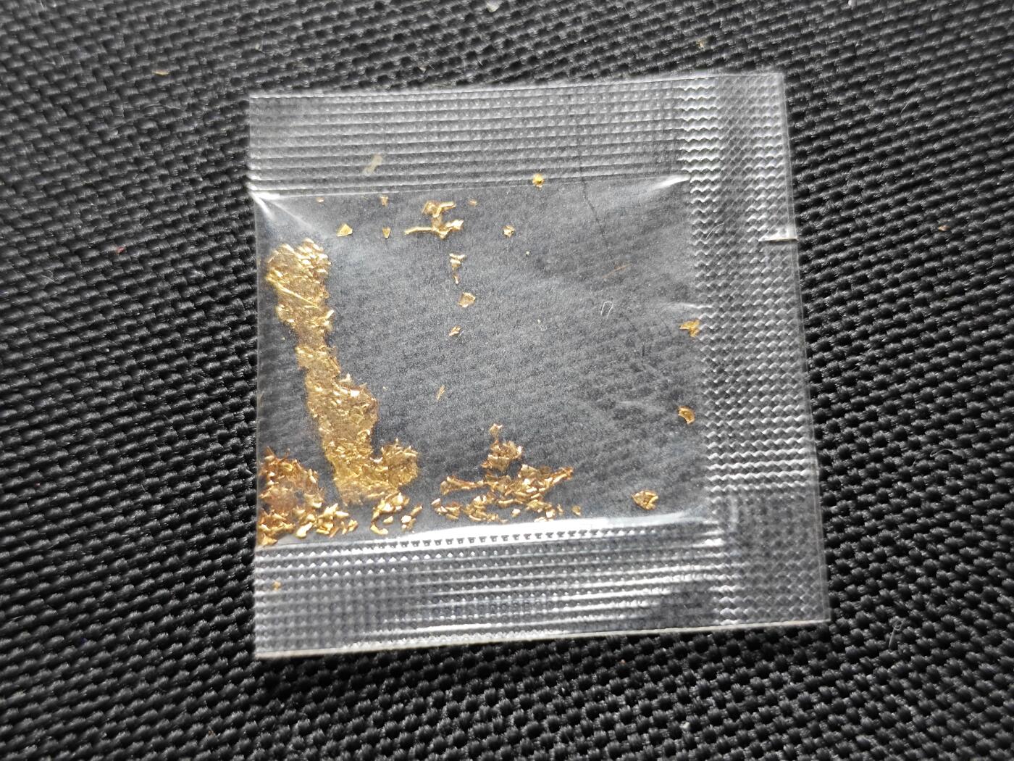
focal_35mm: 49
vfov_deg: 29.7
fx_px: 1435
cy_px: 380
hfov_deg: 38.9
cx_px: 507
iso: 160
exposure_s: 1/83.6
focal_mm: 5.84
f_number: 1.6
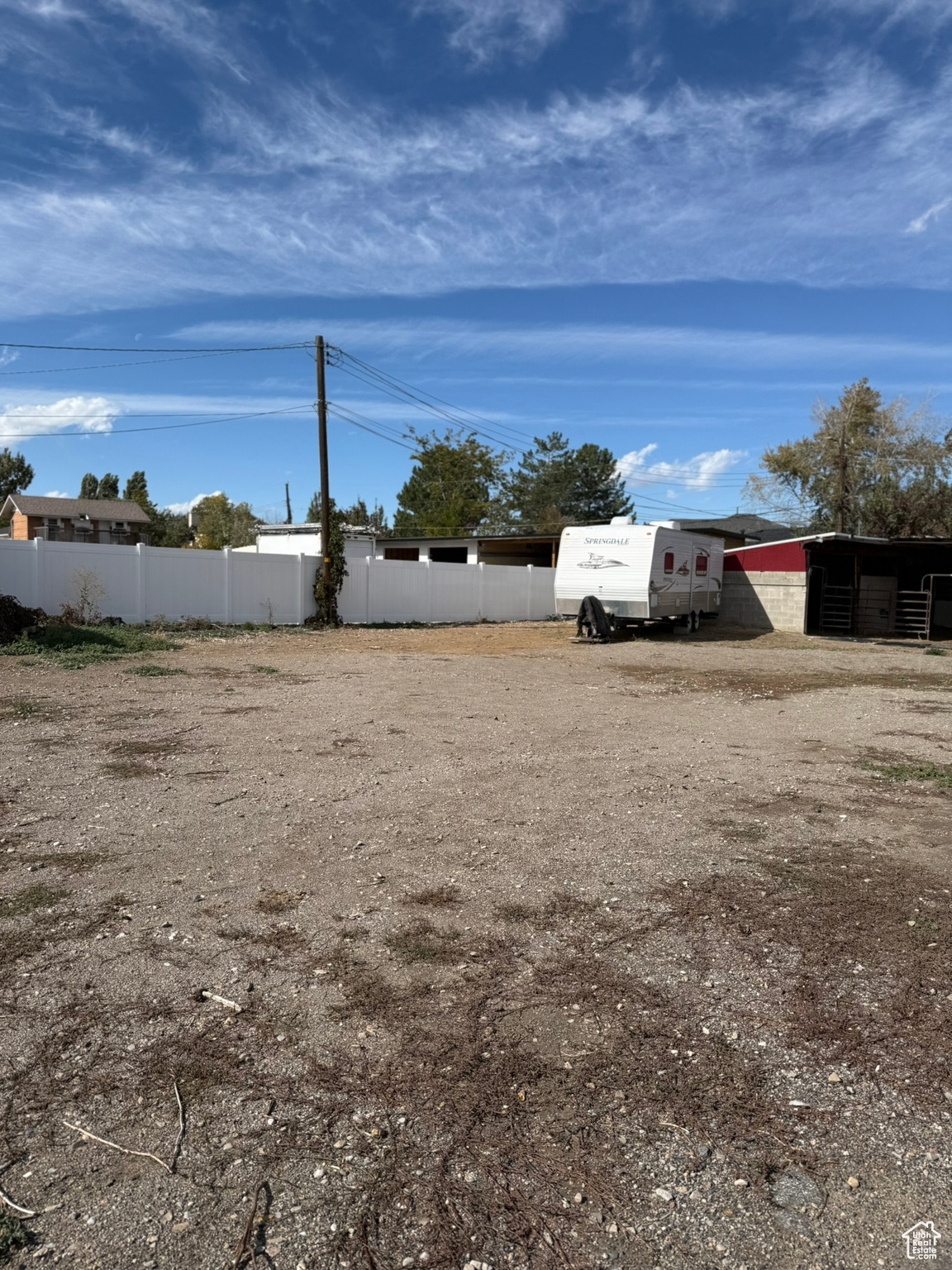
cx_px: 476
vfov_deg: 71.6
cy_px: 635
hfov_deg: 56.8
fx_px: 880
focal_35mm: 24
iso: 80
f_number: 1.78
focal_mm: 6.76
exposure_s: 1/6173
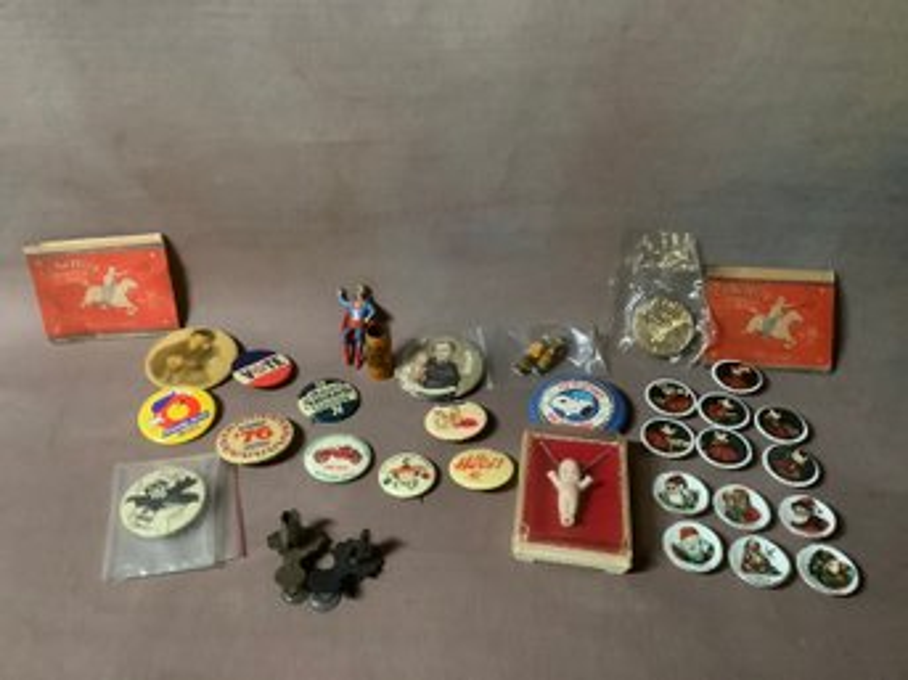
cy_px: 340
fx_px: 813
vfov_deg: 45.4
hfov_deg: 58.4
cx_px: 454
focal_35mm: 31
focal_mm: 3.3
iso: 640
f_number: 2.4
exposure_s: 1/24
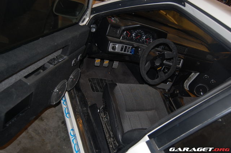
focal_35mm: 30
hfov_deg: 62.0
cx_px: 116
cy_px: 76
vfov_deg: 43.4
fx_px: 192
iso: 400
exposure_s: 1/60
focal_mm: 20
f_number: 3.8
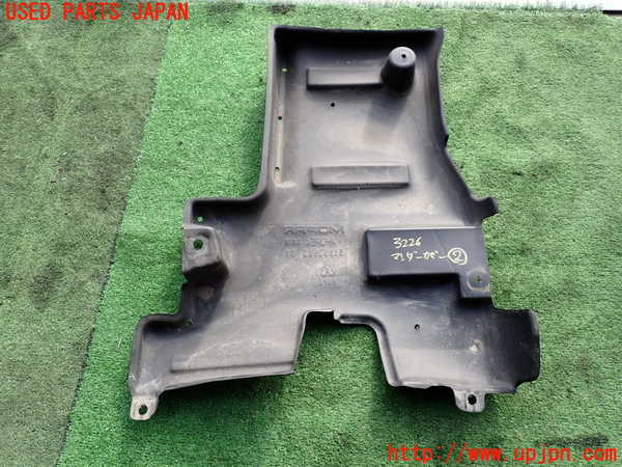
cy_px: 234
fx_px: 449
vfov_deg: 54.9
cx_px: 311
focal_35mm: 25
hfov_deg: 69.4
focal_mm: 4.5
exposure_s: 1/250
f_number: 2.8
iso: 100
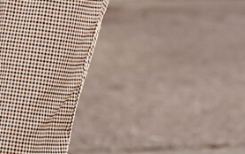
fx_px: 3741
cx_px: 192
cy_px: -583
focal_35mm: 560
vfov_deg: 2.3
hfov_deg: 3.8
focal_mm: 85
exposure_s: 1/1000
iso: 200
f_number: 2.8
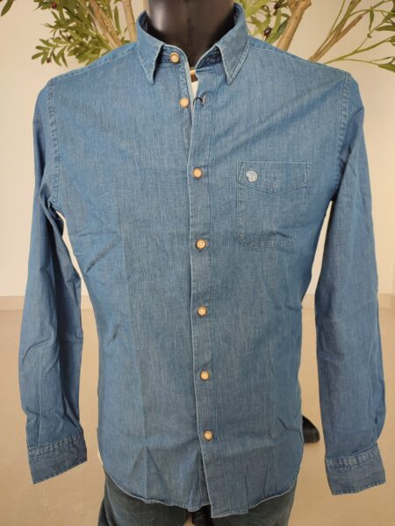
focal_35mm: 25
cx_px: 198
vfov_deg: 69.4
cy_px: 263
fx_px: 380
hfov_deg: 54.9
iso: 137
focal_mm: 6.04
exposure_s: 1/33
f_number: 1.9
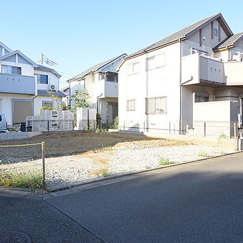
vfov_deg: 61.6
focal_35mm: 26
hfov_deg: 60.4
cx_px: 85
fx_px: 204
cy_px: 119
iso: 360
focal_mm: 13
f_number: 8
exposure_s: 1/250
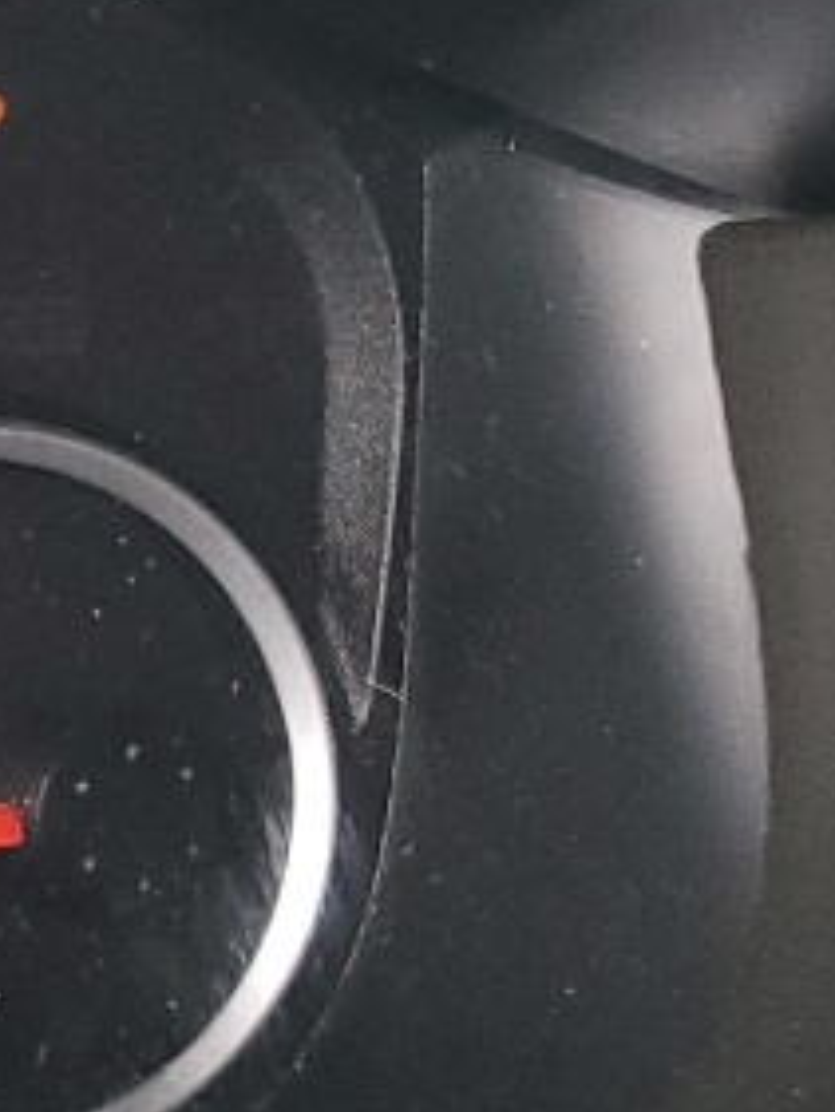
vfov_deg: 13.3
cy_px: 673
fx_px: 4756
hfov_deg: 7.8
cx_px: -2113
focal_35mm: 148
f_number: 1.5
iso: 90
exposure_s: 1/120
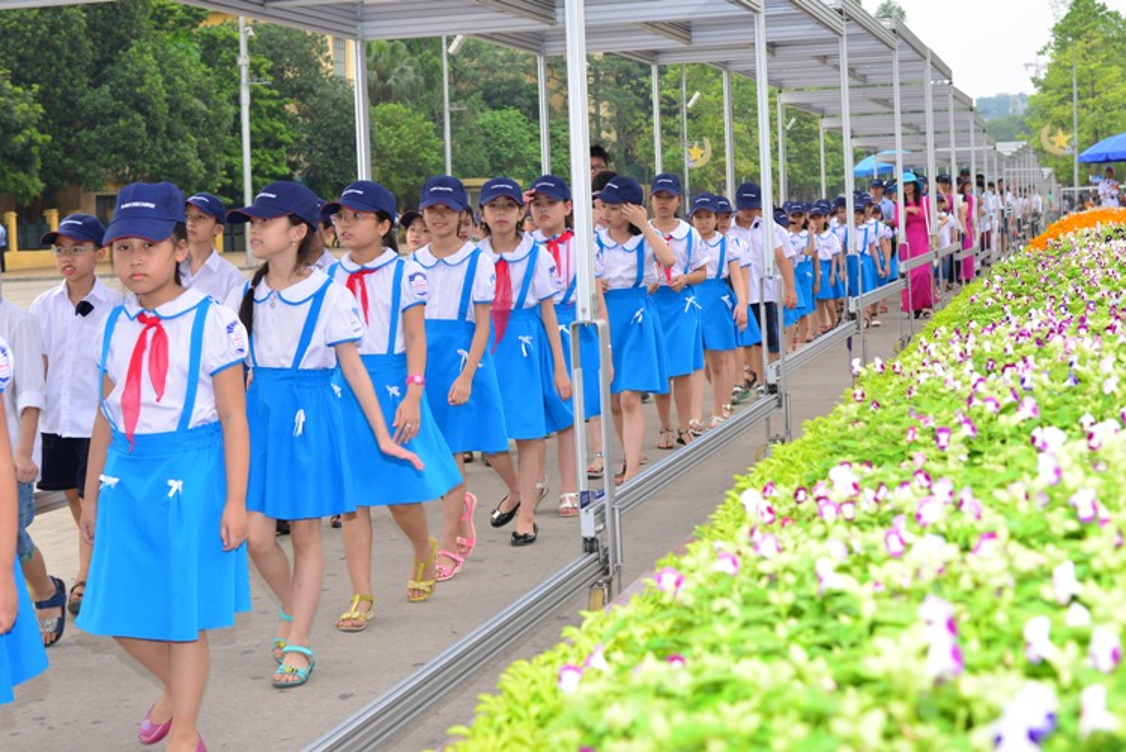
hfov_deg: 44.5
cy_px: 376
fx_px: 1377
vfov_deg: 30.5
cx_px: 563
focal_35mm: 44
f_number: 5.6
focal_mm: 44
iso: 100
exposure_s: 1/160
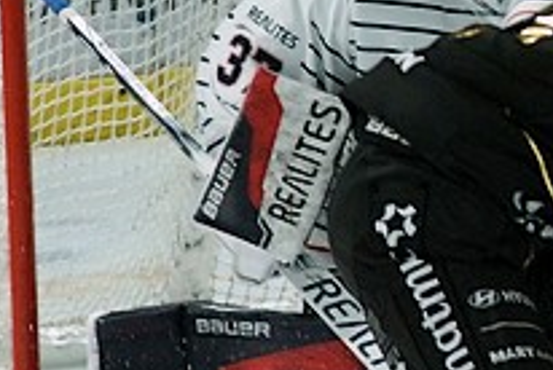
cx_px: 926
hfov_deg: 1.9
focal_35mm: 1093
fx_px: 16813
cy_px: 217
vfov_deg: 1.3
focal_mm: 200
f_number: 4.5
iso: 800
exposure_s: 1/500
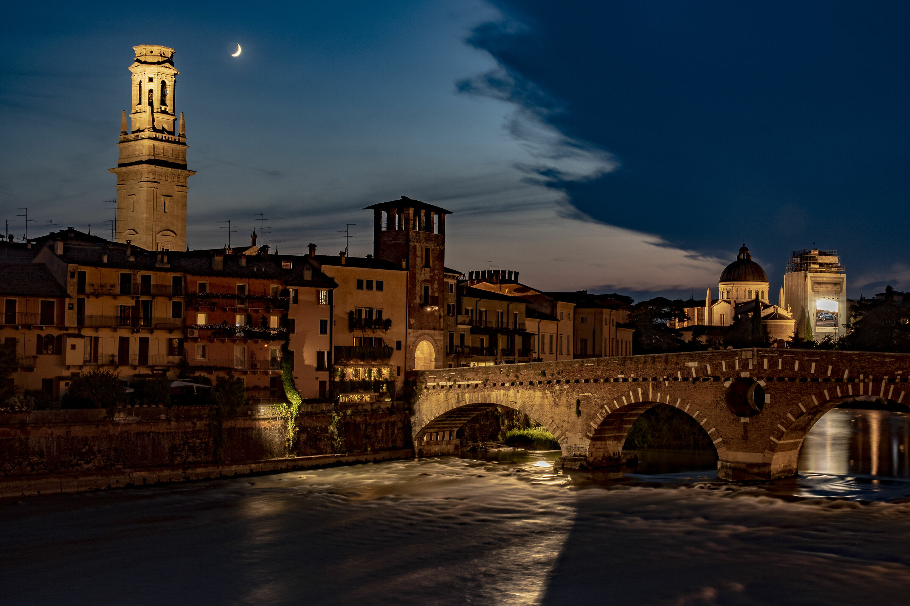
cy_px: 303
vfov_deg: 26.5
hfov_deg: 38.9
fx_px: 1289
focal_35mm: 51
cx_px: 455
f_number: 16
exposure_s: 15
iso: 100
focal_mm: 34
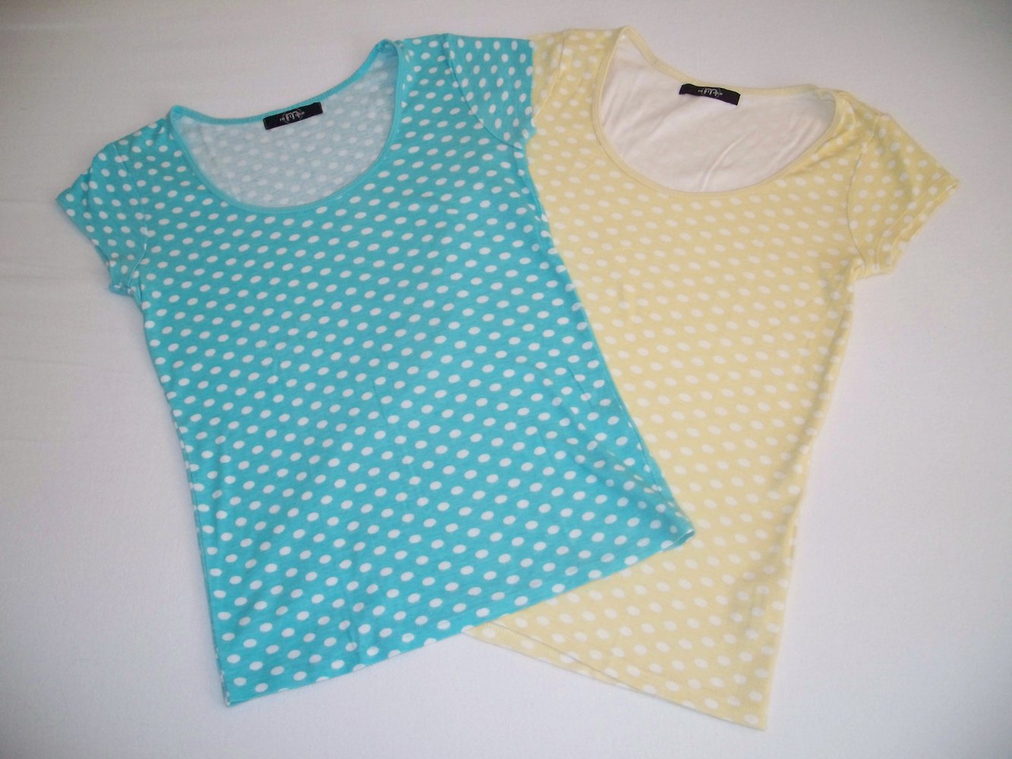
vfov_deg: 38.7
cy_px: 380
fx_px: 1082
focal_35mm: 37
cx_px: 506
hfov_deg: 50.1
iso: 400
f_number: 2.8
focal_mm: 7.8
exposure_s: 1/125
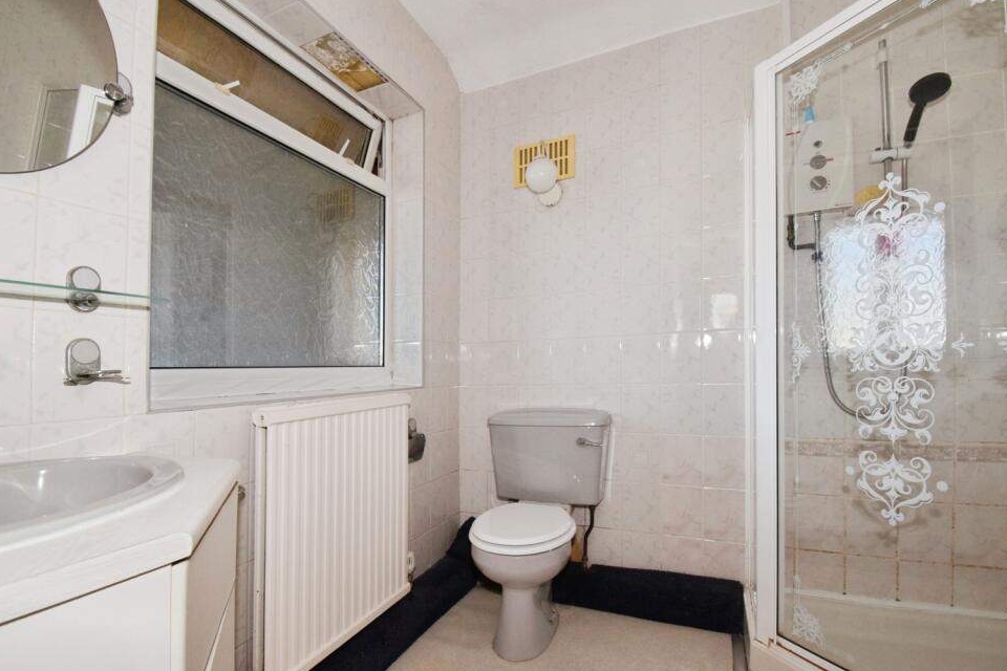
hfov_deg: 96.6
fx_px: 448
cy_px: 354
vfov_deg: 73.7
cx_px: 474
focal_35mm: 16
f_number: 8
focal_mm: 10
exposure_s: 1/60
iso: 1000
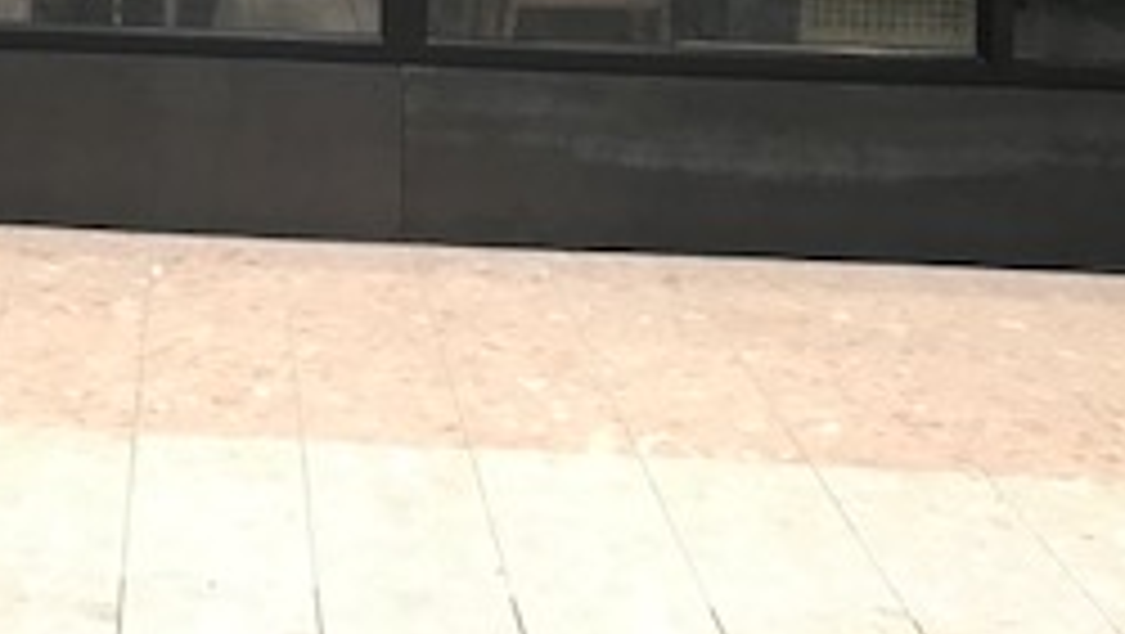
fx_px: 2328
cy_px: -441
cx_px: 50
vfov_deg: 14.1
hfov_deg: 26.0
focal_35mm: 78
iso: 40
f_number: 1.8
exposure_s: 1/24
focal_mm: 3.99
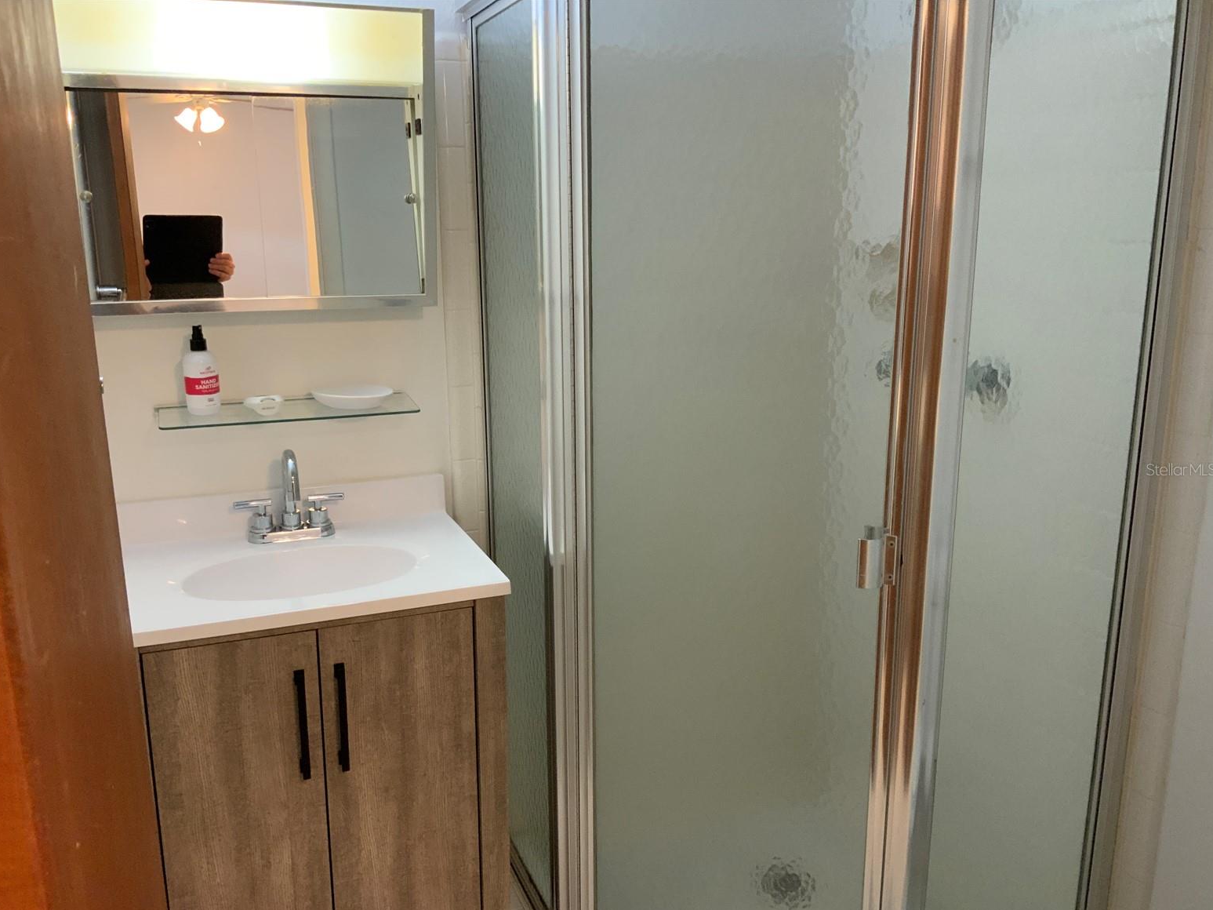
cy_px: 469
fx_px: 1051
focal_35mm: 30
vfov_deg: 46.8
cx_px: 593
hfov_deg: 60.0
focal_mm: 3
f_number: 1.8
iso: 200
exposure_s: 1/60
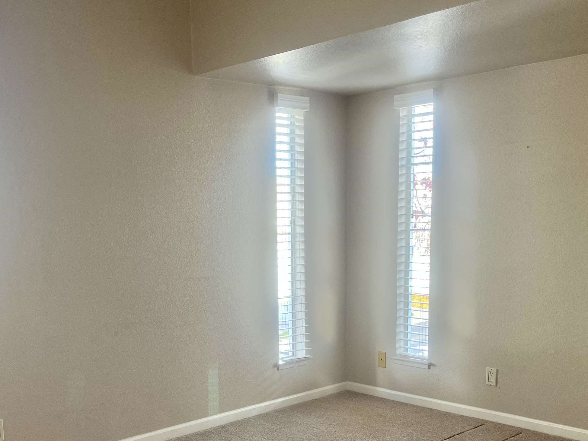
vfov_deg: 34.4
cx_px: 244
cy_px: 332
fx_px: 696
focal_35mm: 41
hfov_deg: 45.6
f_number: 1.6
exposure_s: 1/92
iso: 125
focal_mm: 5.1
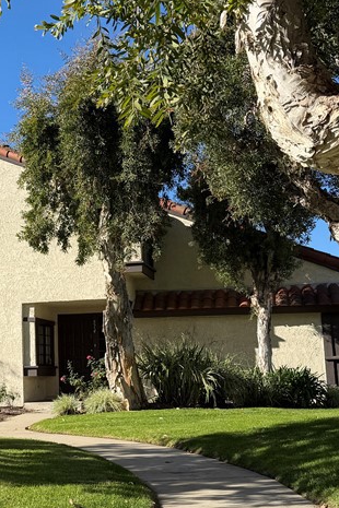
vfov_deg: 36.2
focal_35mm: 55
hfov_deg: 23.8
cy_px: 272
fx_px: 777
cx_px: 16
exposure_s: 1/3759
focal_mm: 6.76
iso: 80
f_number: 1.78
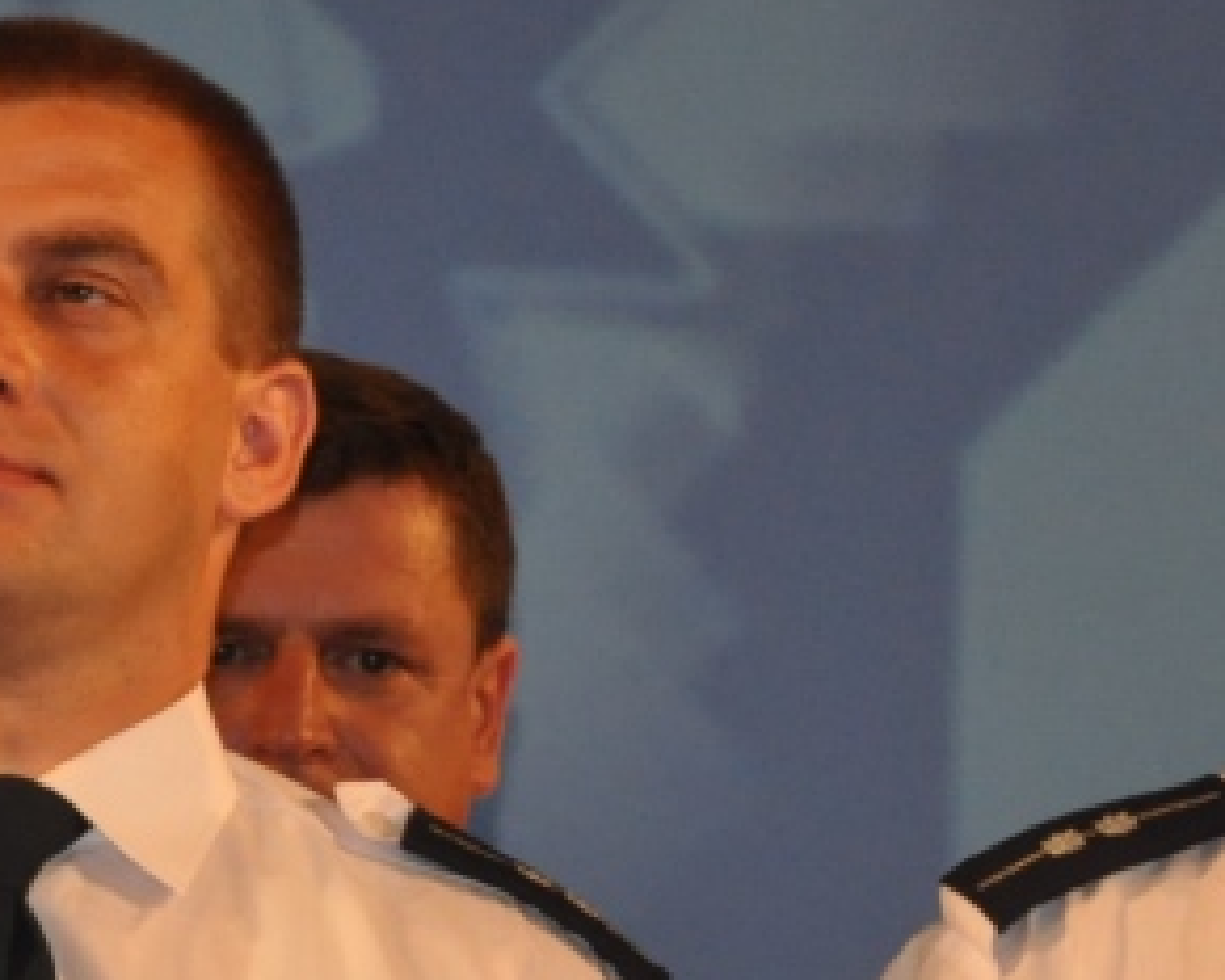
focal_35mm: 328
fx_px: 11906
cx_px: 998
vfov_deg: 4.7
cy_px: 1104
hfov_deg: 5.9
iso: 1600
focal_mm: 85
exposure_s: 1/200
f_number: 5.6
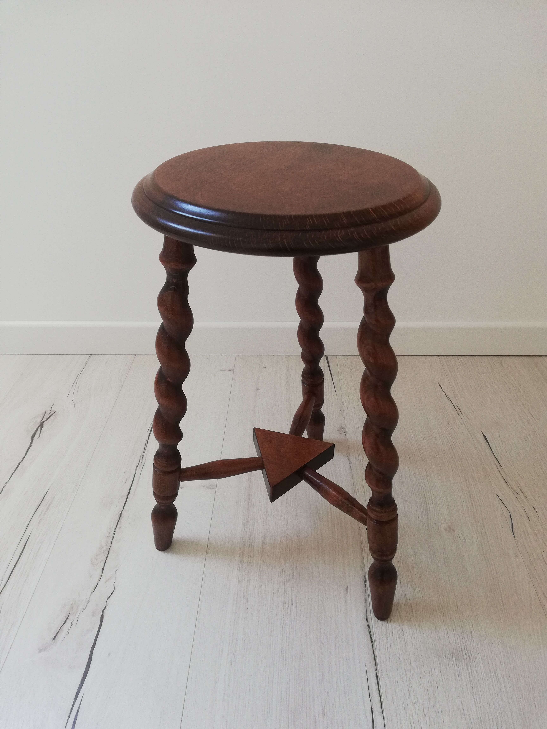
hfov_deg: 53.1
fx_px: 548
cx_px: 274
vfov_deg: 67.3
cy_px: 364
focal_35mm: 26
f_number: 2.2
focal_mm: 3.81
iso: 125
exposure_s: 1/50
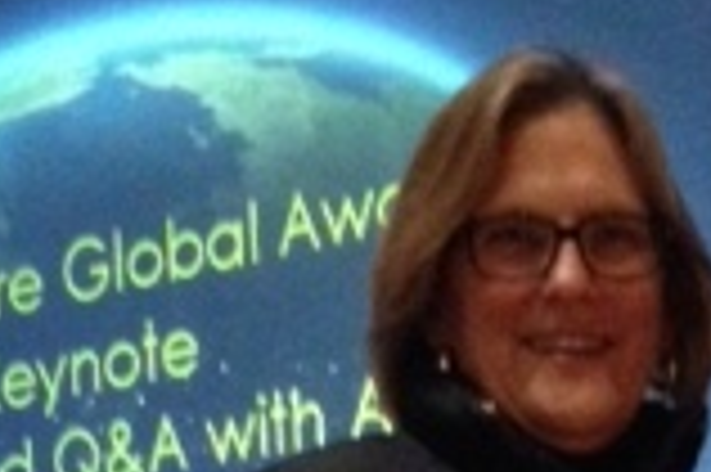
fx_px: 2742
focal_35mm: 139
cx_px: 801
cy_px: 1385
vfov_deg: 8.4
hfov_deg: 14.4
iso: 800
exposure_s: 1/15
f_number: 2.4
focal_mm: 4.12
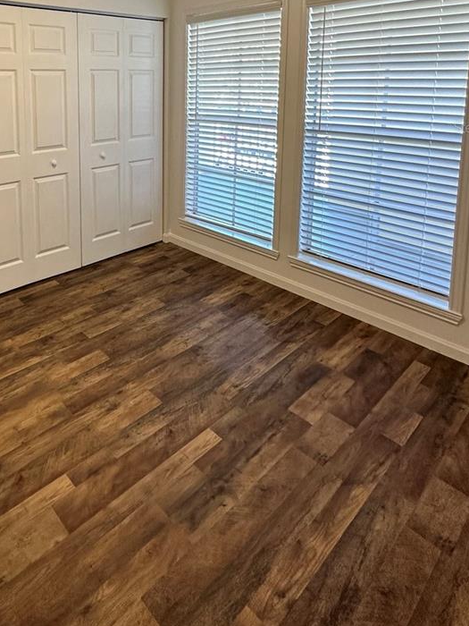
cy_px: 127
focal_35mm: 24
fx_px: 434
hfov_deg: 54.1
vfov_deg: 65.3
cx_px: 115
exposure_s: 1/120
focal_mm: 2.22
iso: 200
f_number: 2.2
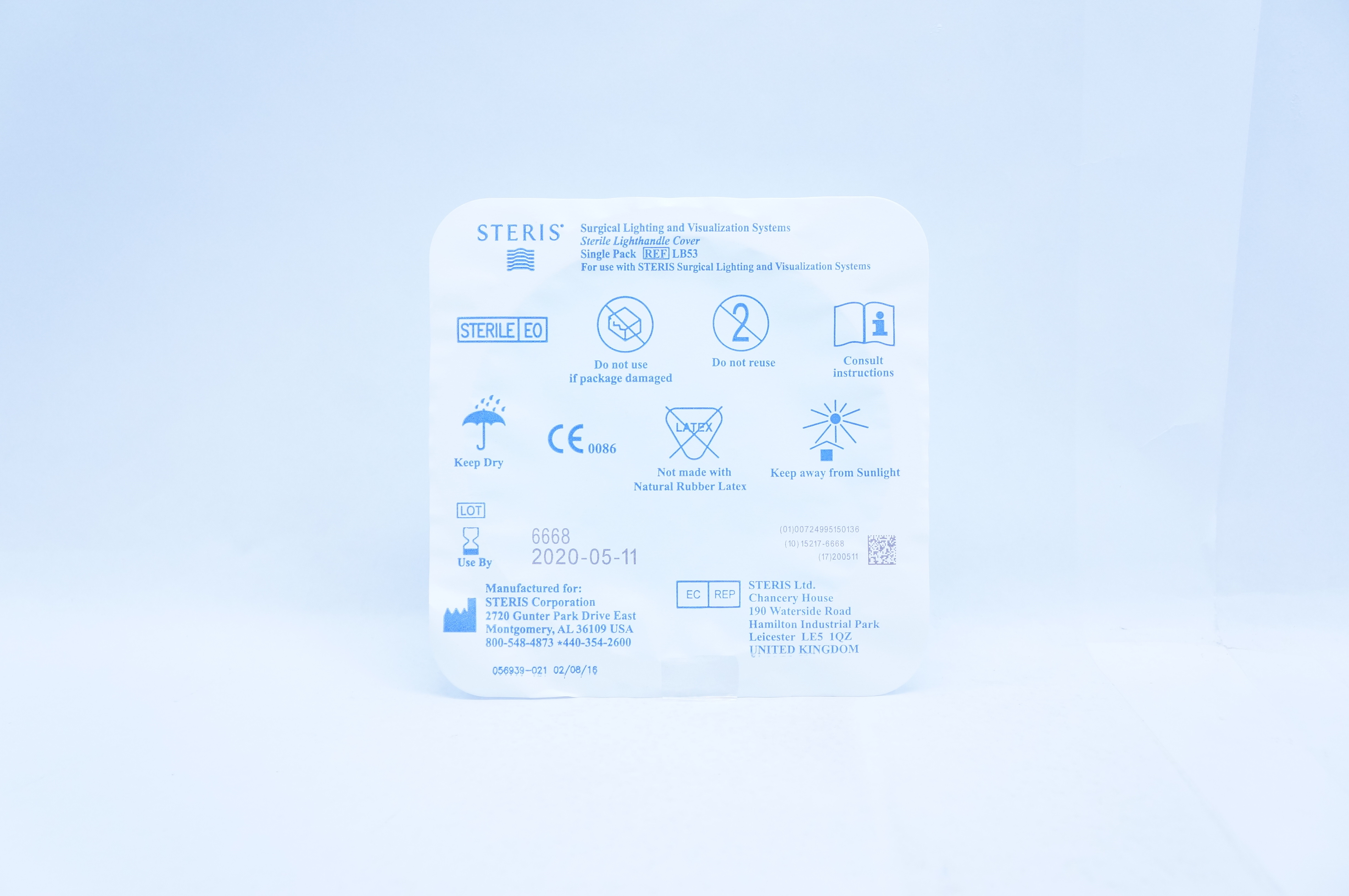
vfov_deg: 30.8
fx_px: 1628
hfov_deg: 45.0
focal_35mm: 44
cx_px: 674
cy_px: 448
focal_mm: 29
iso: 800
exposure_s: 1/200
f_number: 4.5
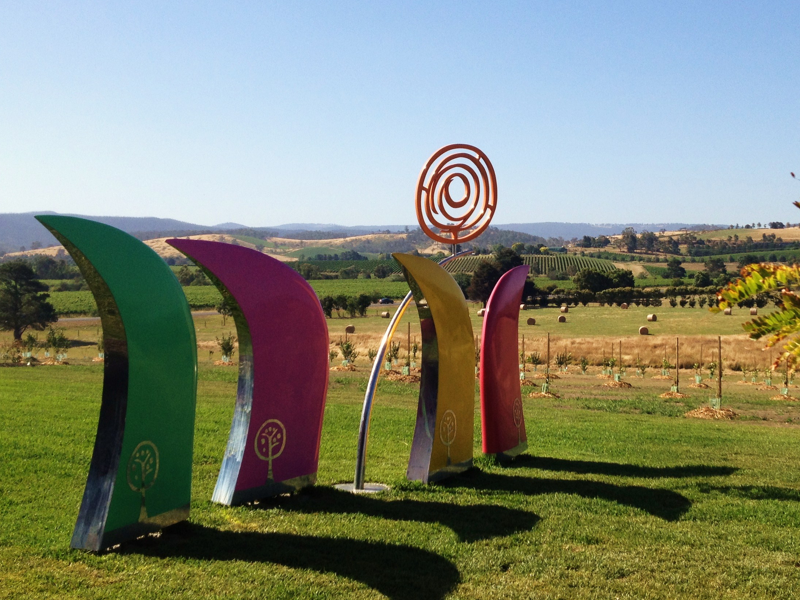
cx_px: 484
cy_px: 235
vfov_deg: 28.0
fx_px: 1202
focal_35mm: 52
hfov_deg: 36.7
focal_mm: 4.28
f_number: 2.4
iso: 50
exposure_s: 1/1783
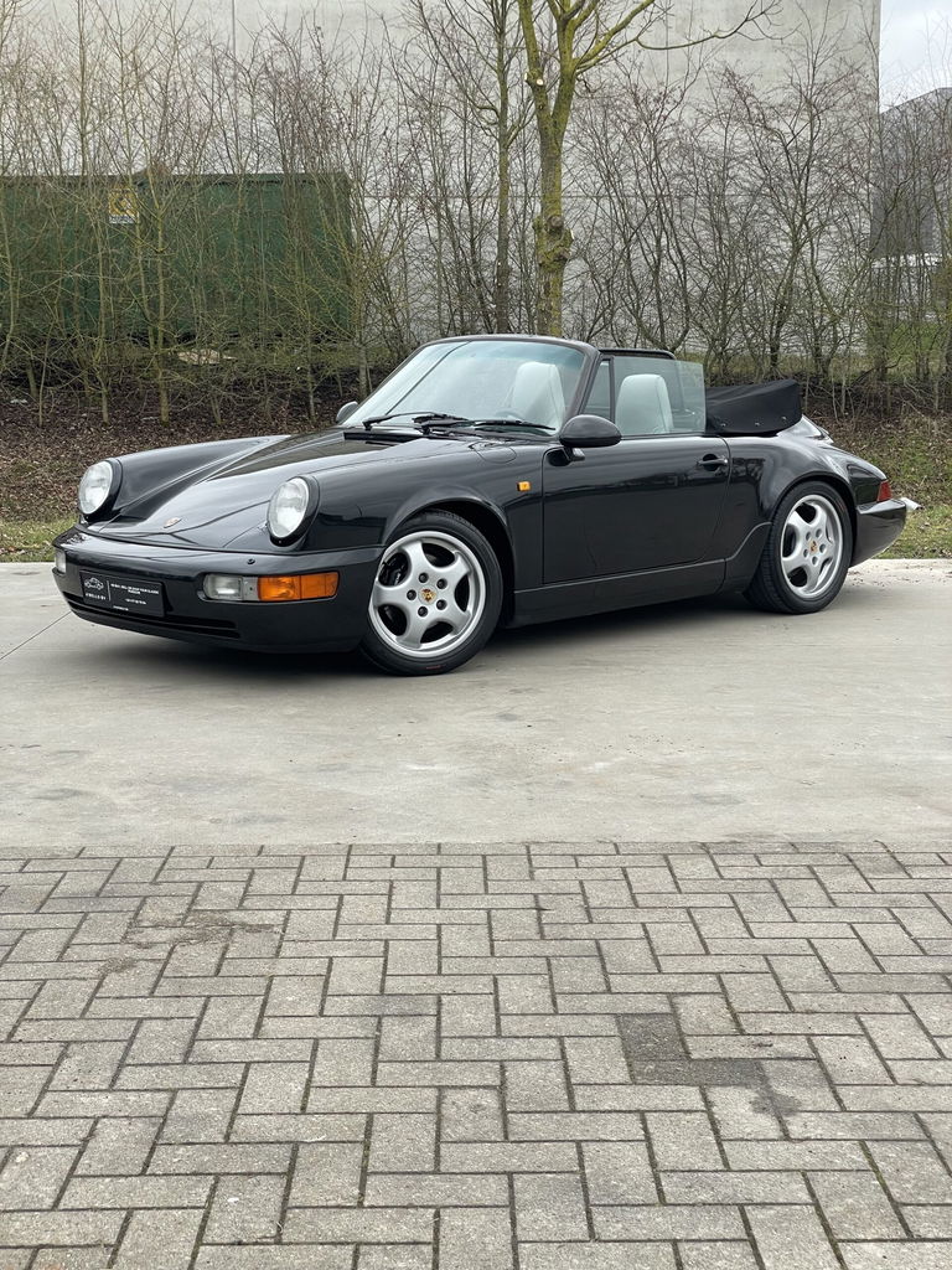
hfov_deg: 28.0
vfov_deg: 36.8
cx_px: 476
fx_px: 1907
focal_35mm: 52
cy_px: 635
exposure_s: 1/99
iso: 25
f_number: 2
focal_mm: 6
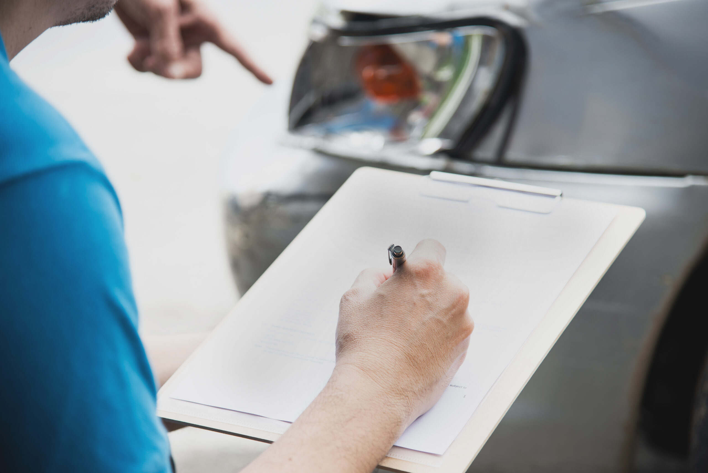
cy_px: 236
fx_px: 2361
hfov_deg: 17.1
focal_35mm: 120
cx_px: 354
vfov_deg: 11.4
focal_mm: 120
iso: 200
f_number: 4
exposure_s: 1/125
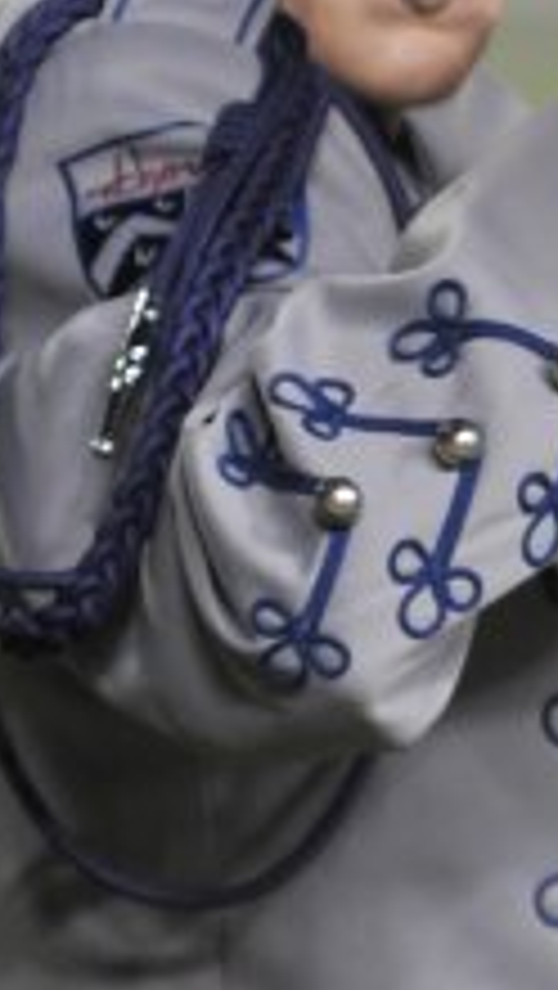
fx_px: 22508
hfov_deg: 1.4
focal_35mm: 857
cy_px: 405
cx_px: 578
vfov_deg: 2.5
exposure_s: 1/250
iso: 800
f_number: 2.8
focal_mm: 200
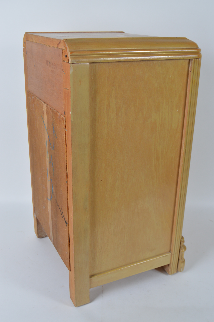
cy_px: 161
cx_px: 107
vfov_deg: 49.6
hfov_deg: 34.1
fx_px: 348
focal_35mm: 39
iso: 100
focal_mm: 26
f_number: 6.3
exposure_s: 1/80
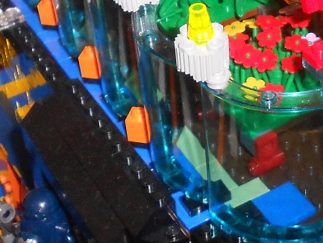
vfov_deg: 15.0
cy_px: -20
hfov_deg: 19.9
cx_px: 308
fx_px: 896
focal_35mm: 96
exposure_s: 1/25
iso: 200
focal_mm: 4.6
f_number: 8
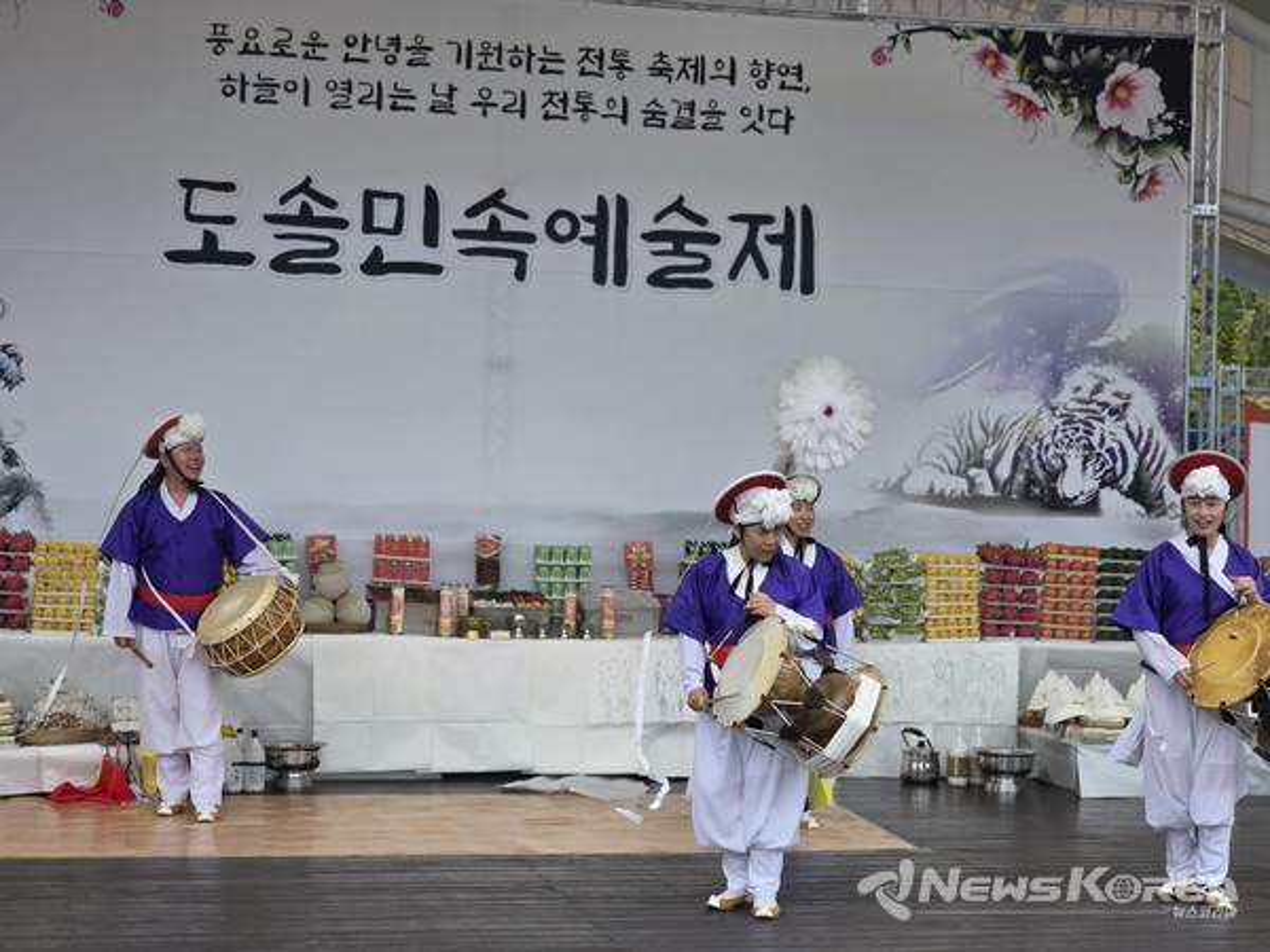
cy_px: 476
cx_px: 635
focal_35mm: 69
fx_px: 2531
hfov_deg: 28.2
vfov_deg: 21.3
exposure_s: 1/381
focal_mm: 7.9
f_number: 2.4
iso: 50
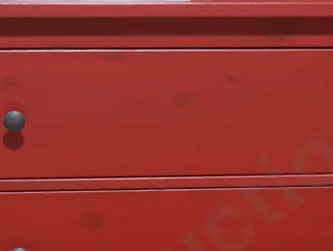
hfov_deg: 15.0
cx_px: 195
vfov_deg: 11.2
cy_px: 255
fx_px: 1262
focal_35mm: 131
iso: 400
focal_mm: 21
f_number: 4.6
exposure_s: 1/60
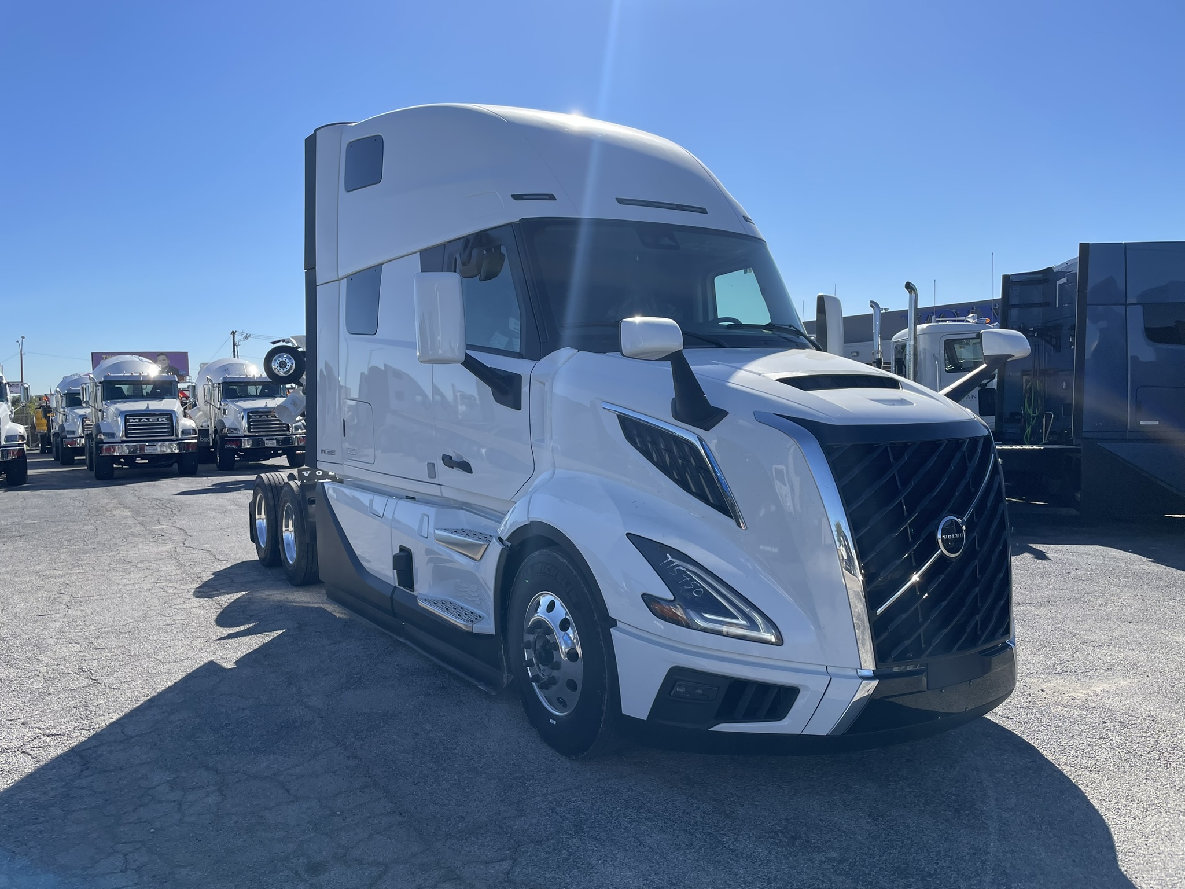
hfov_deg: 67.3
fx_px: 890
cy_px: 444
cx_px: 592
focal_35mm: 26
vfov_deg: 53.1
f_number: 1.6
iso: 32
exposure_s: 1/3509
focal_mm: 4.2
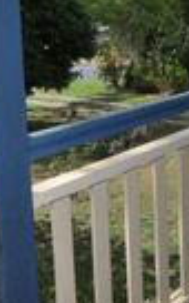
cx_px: 240
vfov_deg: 36.8
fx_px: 437
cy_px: 59
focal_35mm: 53
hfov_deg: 22.1
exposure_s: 1/200
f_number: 11
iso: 200
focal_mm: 10
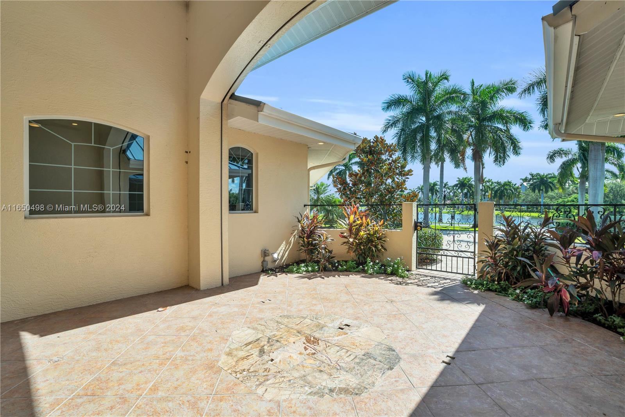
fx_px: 278
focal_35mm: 16
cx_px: 312
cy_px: 208
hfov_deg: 96.7
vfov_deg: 73.7
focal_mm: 16
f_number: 9
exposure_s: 1/400
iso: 200
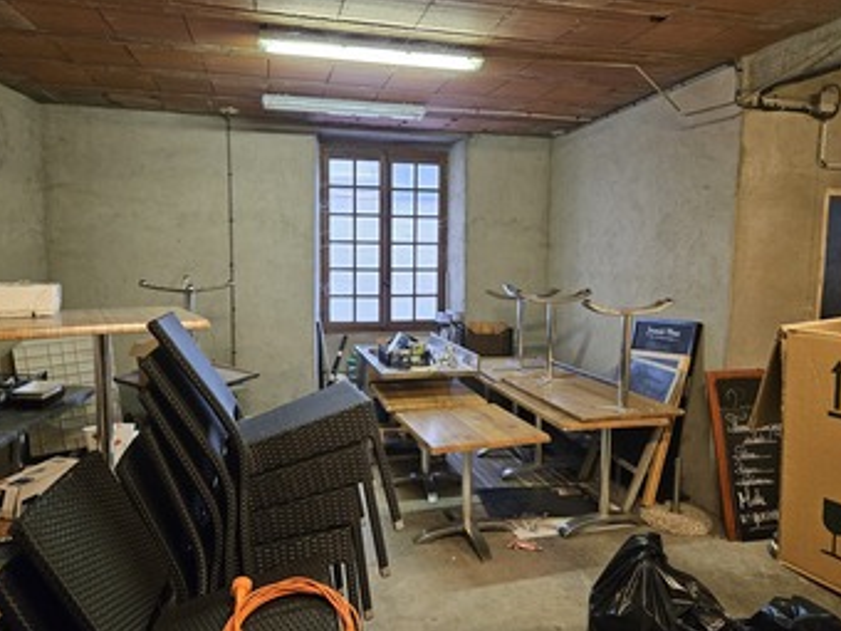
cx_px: 422
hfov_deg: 71.6
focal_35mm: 24
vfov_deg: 56.8
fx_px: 583
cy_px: 312
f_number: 1.8
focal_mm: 5.4
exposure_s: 1/100
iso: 1000
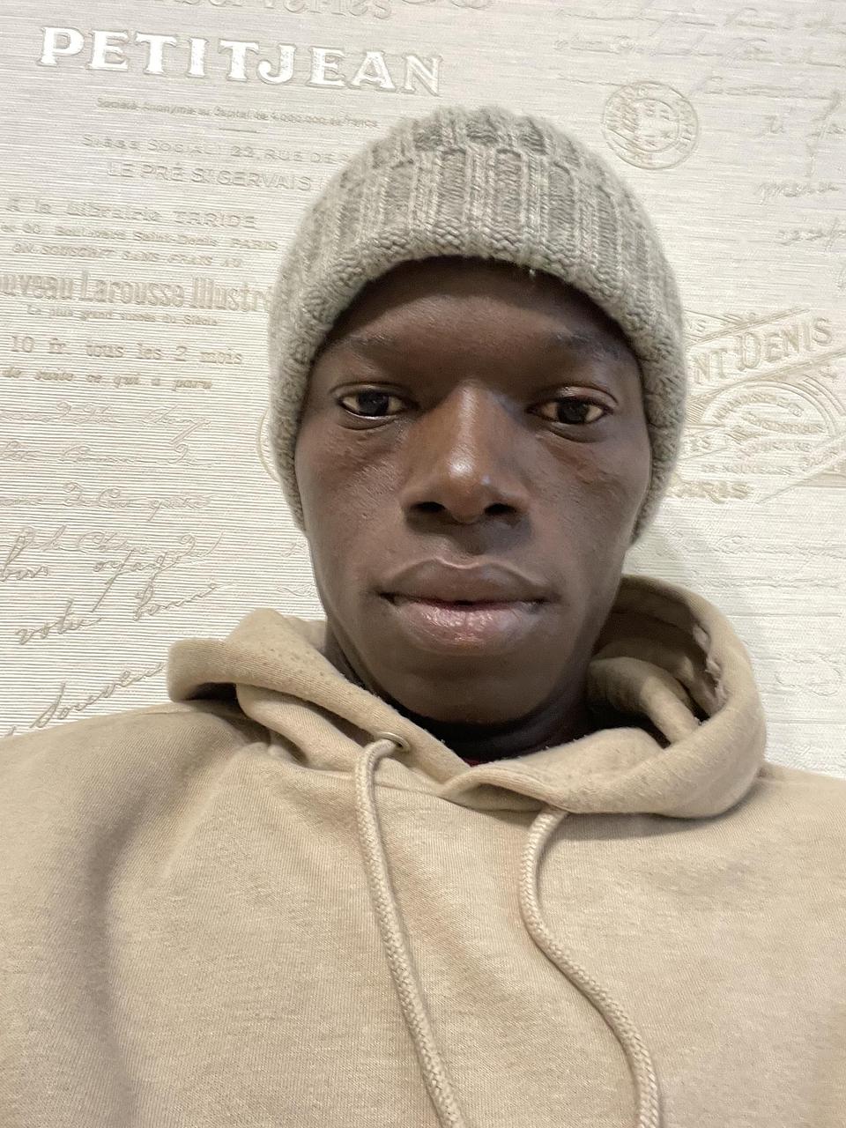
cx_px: 423
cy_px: 564
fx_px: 978
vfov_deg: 60.0
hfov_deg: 46.8
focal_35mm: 30
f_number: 2.2
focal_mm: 2.71
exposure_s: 1/17
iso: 640
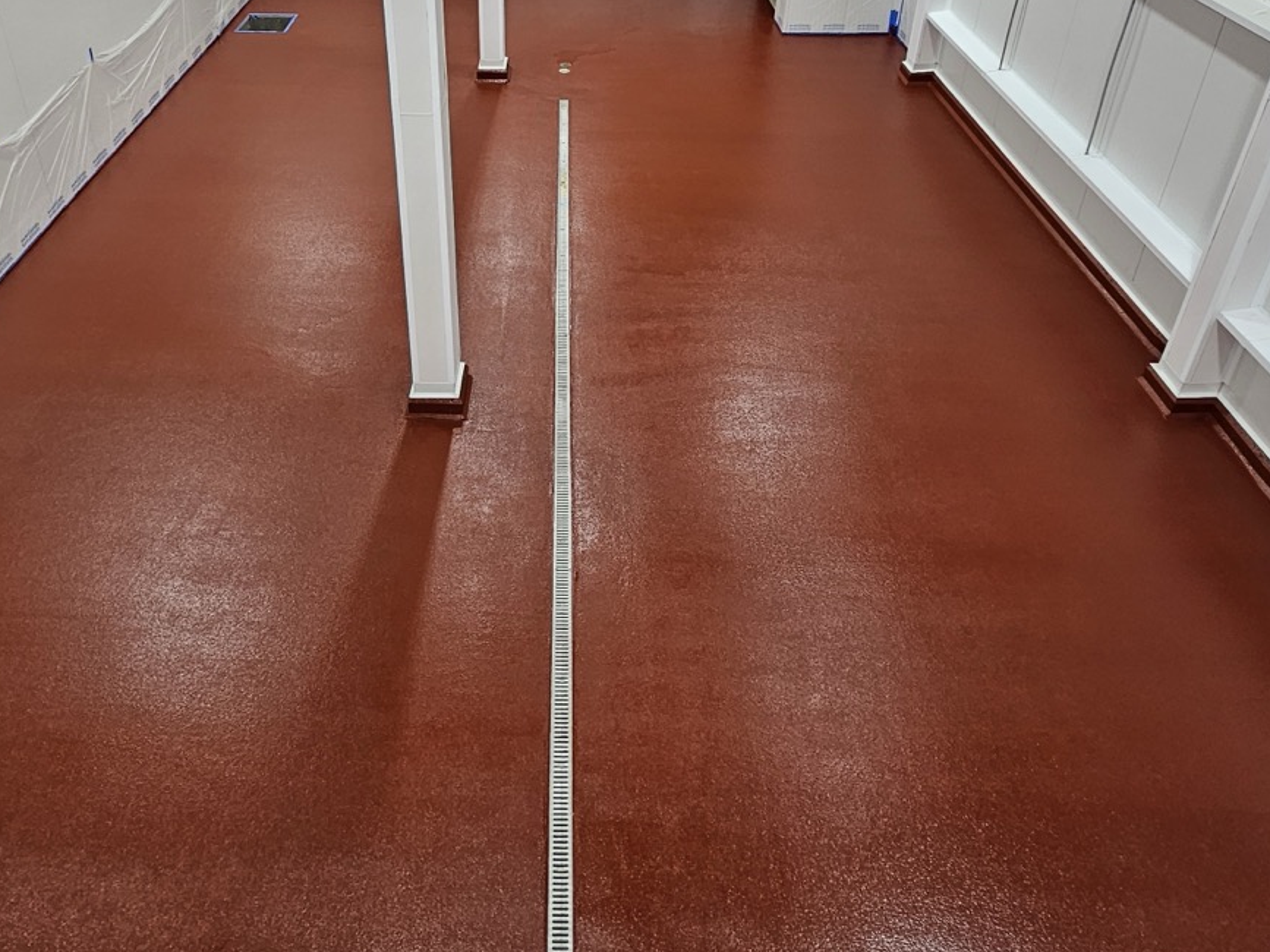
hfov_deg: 71.4
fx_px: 880
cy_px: 138
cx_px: 570
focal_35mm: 24
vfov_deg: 51.7
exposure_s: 1/60
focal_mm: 2.2
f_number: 2.2
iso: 100
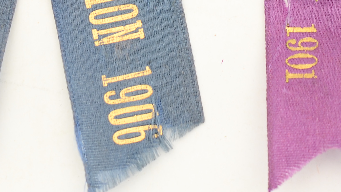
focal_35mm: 236
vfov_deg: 5.1
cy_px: -69
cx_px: 151
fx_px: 2138
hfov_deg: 9.1
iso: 250
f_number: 10
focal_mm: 55
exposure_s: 1/80
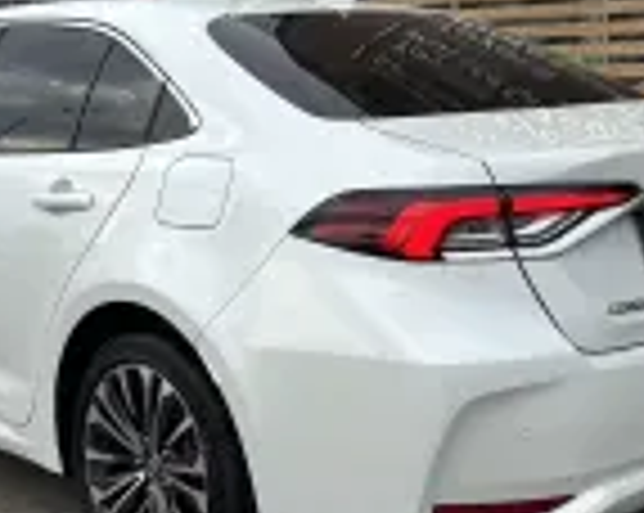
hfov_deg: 29.6
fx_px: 1218
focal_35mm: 64
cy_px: 148
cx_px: 297
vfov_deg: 23.6
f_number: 1.6
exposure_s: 1/1522
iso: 50
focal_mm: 5.96
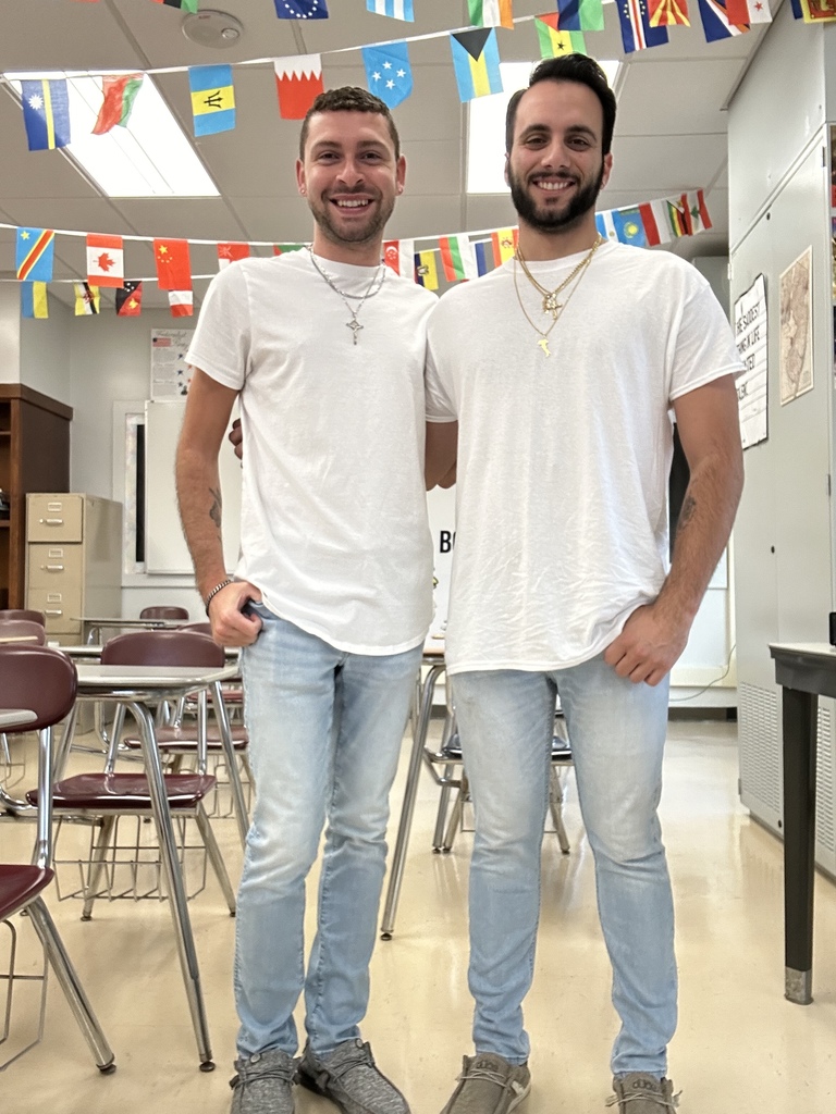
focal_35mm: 30
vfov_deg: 60.0
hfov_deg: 46.8
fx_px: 966
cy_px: 557
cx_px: 418
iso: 100
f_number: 1.9
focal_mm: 2.69
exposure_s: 1/60
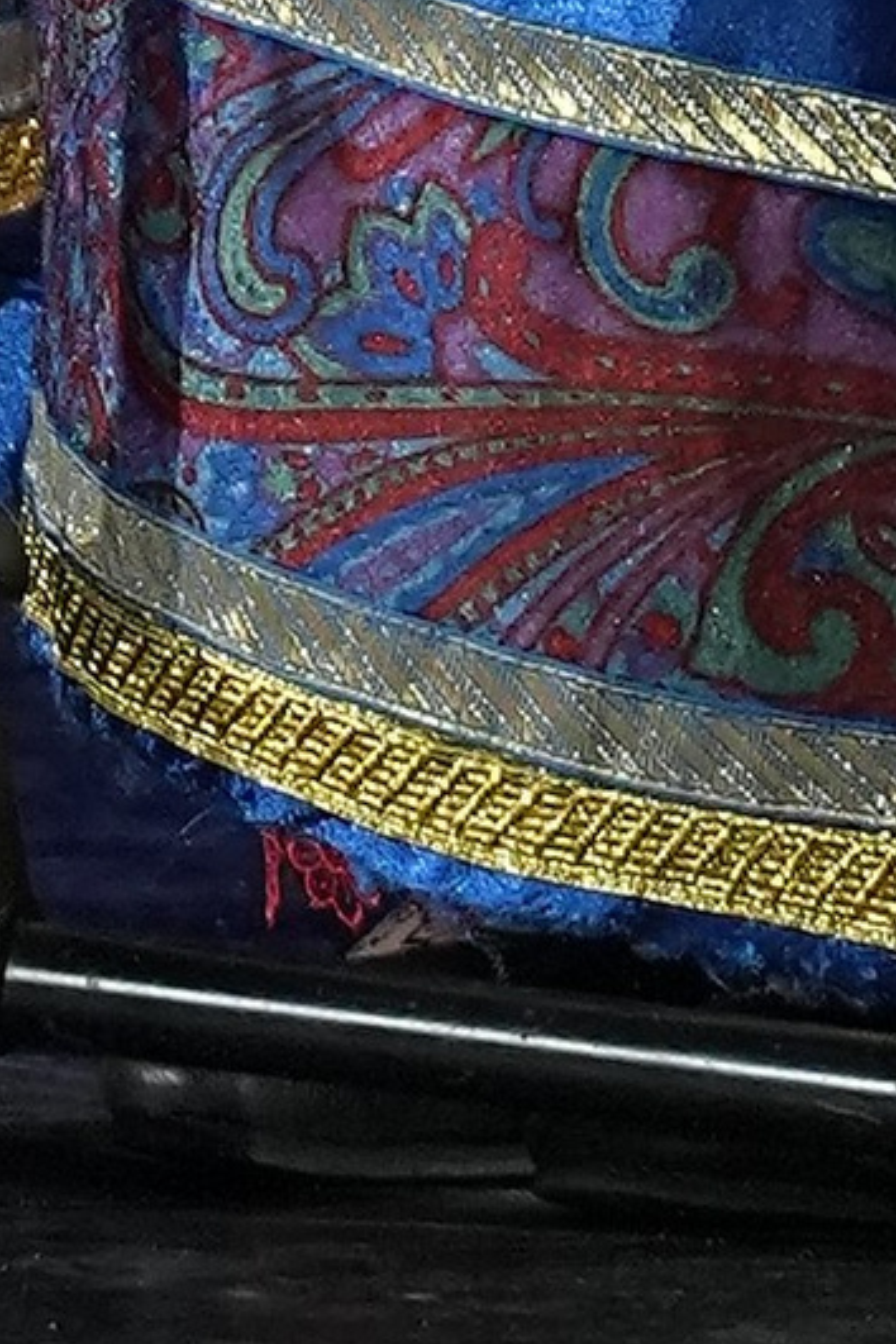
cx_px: -66
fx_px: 47746
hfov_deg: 1.1
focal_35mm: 1279
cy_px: -3225
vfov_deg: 1.6
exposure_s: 1/400
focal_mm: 118
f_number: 4
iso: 2000
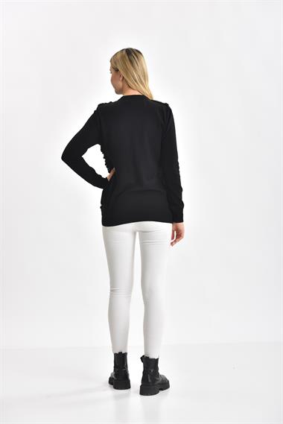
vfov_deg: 25.3
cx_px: 142
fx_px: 942
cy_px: 212
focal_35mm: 80
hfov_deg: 17.1
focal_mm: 80
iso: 100
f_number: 6.3
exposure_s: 1/160
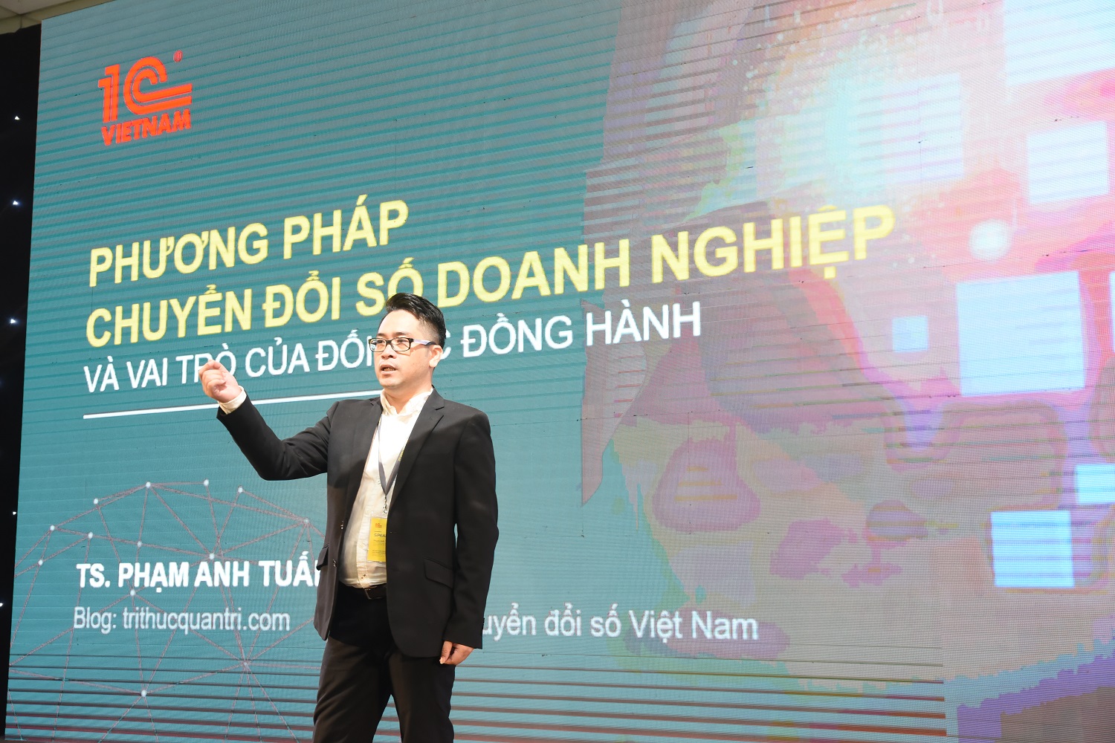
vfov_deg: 28.1
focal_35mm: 48
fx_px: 1487
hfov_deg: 41.1
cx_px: 558
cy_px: 372
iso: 2000
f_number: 4
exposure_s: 1/160
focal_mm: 48
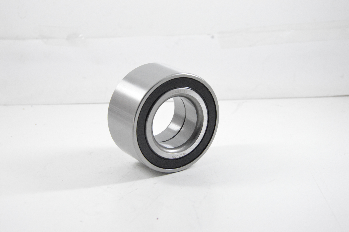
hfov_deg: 26.0
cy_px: 116
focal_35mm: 78
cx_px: 174
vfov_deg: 17.5
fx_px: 755
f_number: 7.1
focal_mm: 52
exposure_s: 1/100
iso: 3200
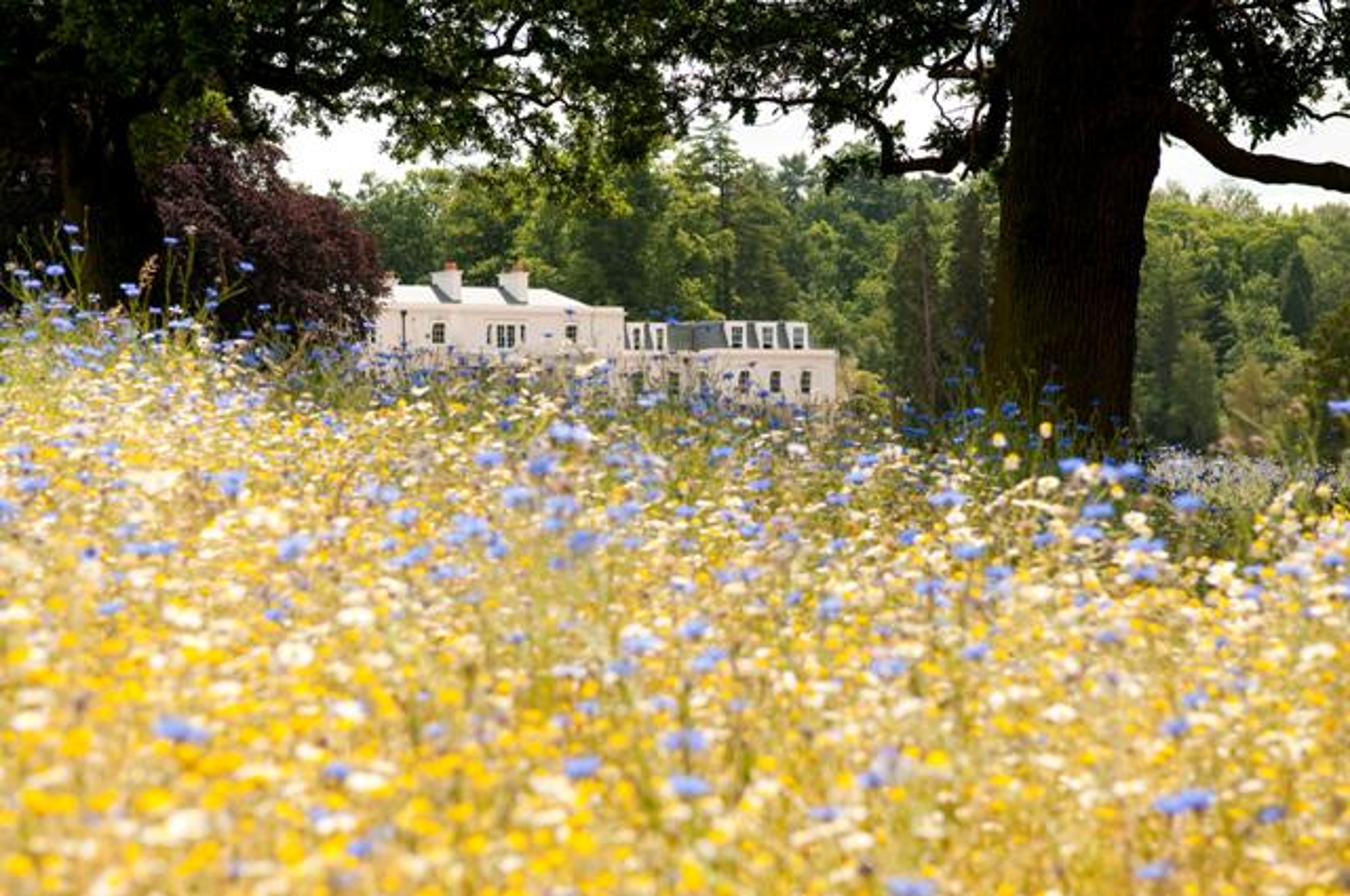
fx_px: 3090
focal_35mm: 82
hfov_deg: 24.6
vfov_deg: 16.5
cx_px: 675
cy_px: 448
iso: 250
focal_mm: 55
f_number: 5
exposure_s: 1/1250
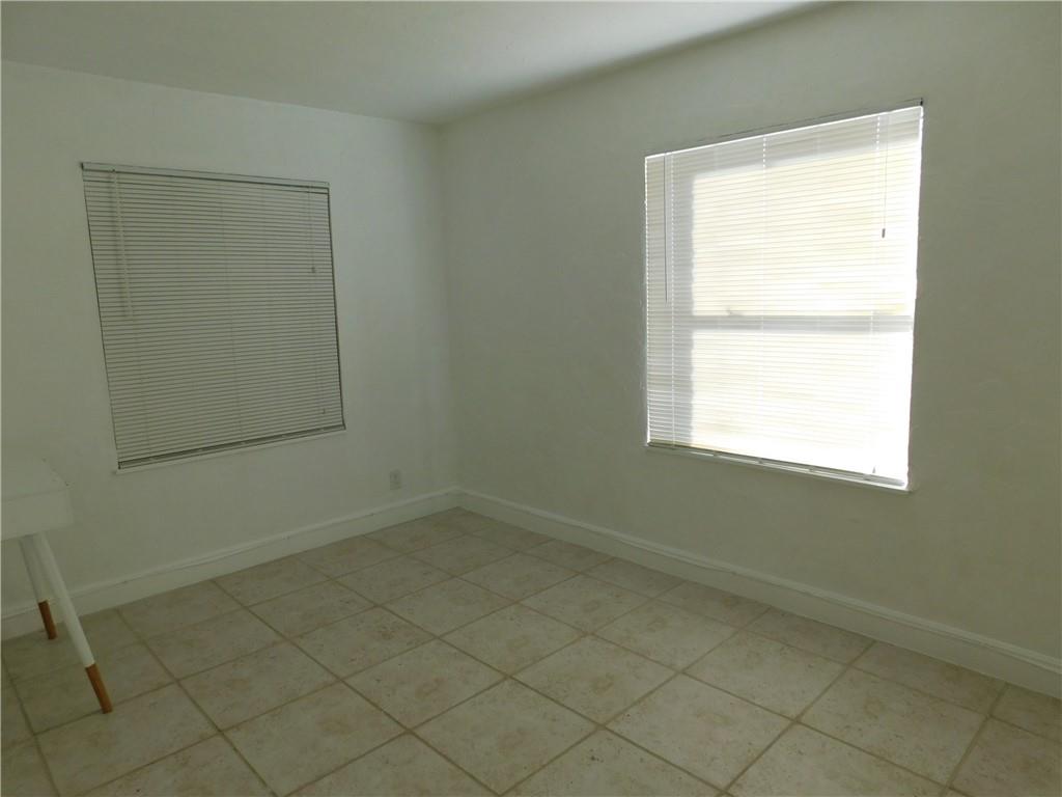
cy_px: 398
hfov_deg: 73.9
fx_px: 706
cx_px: 531
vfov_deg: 58.9
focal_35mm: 23
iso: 125
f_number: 3
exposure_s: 1/200
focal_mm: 4
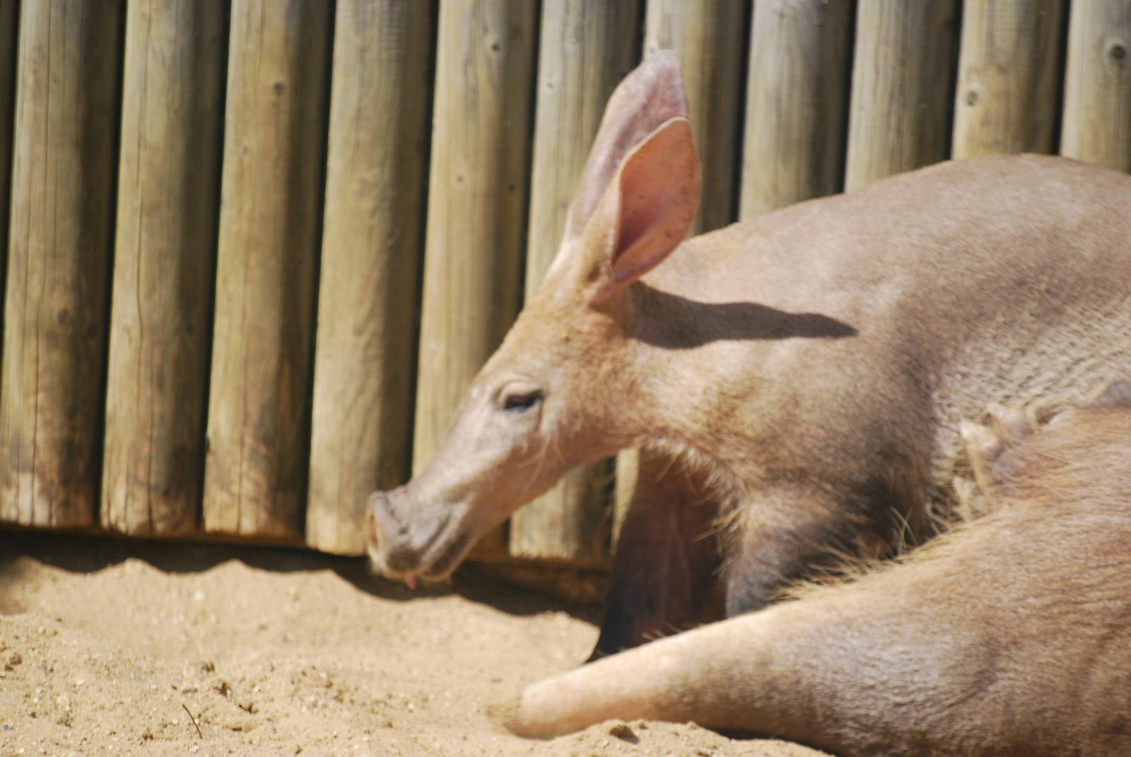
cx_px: 566
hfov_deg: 5.7
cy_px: 378
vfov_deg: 3.8
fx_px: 11323
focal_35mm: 360
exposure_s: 1/640
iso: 200
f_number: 5.3
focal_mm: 240
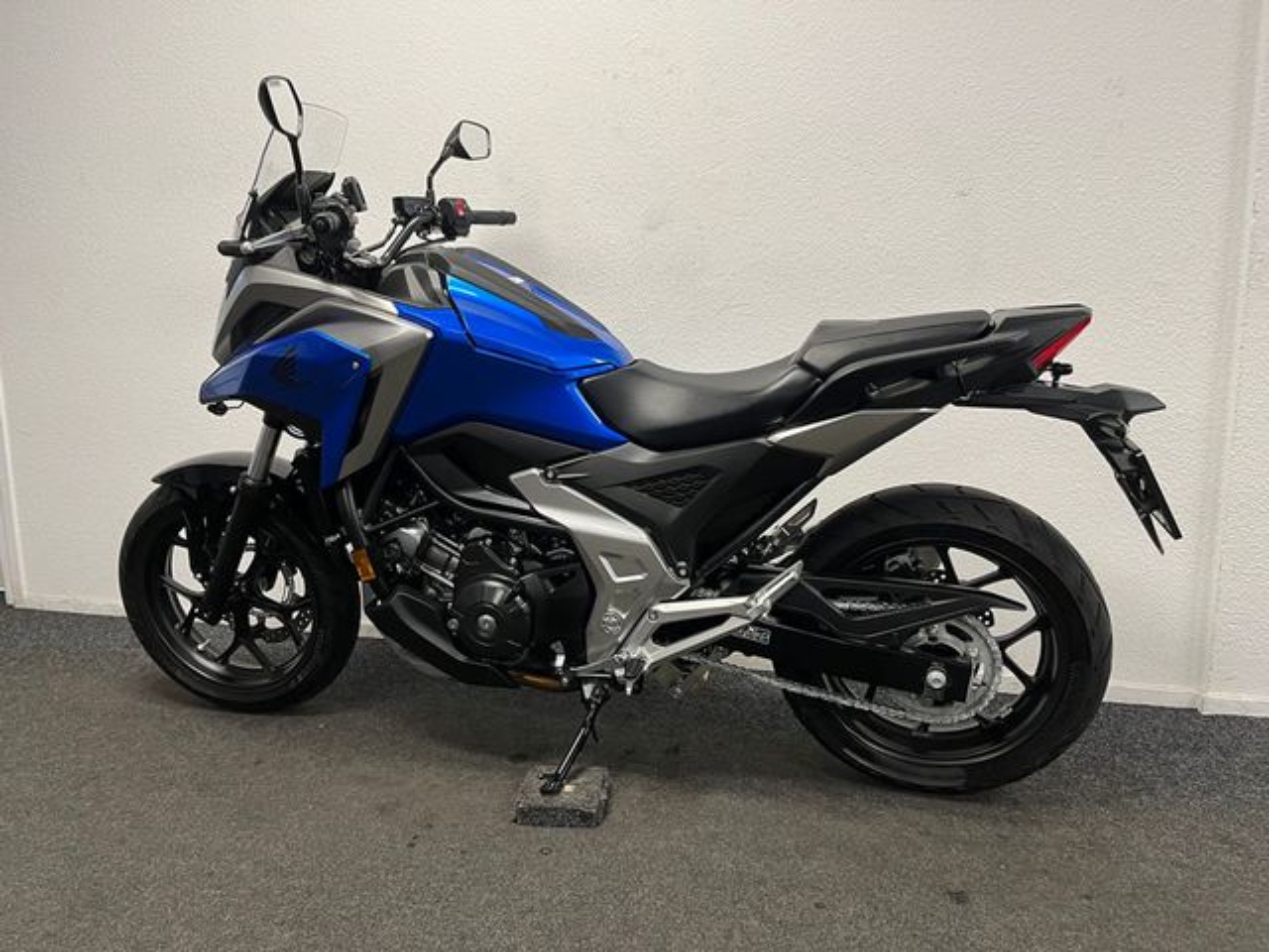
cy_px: 476
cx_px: 634
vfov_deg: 53.1
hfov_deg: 67.3
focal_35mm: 26
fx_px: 953
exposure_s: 1/50
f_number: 1.6
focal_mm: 5.1
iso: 80
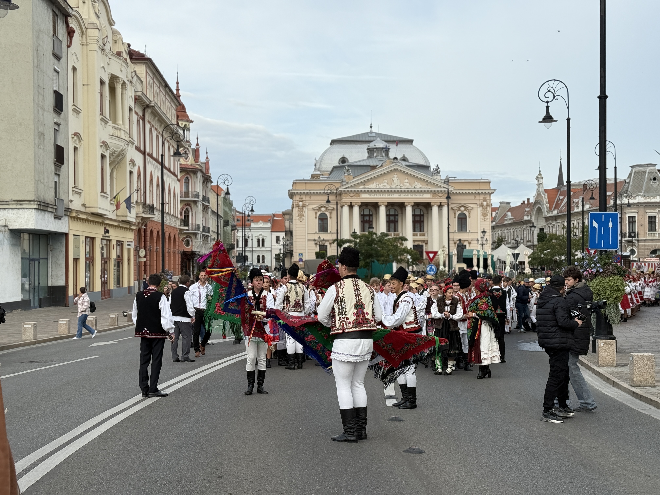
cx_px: 330
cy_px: 248
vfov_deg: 30.3
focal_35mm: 48
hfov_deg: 39.7
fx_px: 915
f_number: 1.78
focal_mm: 6.76
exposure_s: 1/1642
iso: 100
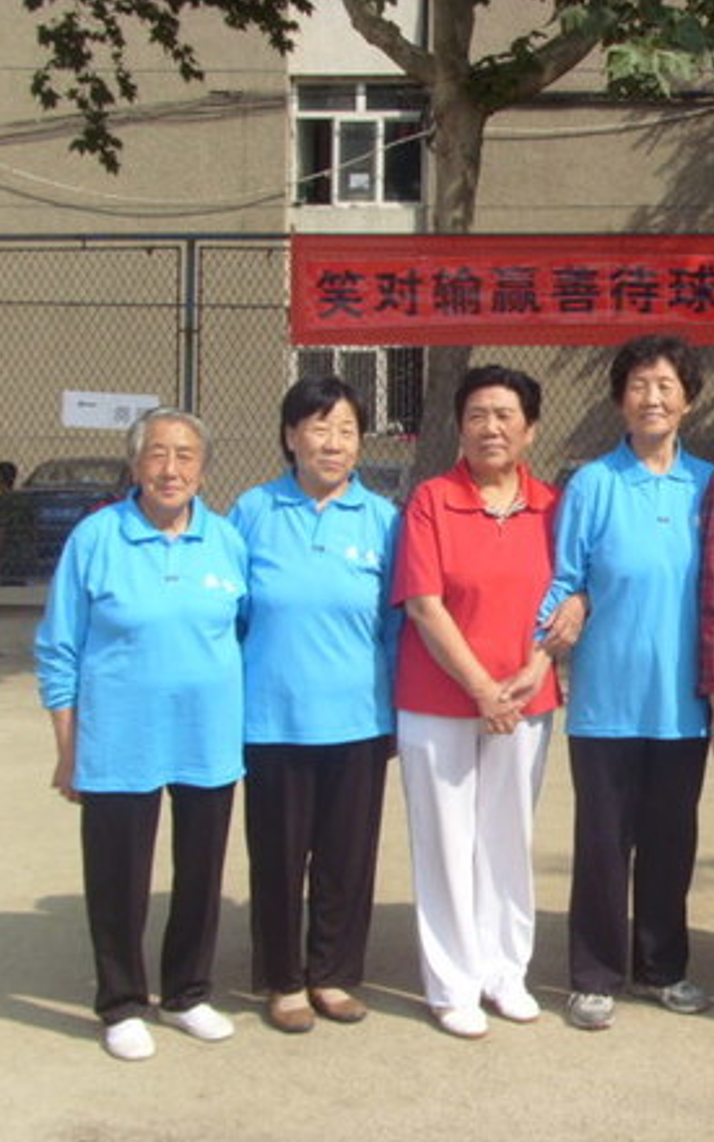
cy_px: 561
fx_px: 1619
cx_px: 750
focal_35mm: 52
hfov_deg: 23.6
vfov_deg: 38.9
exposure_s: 1/250
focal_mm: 6
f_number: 5.5
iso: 80
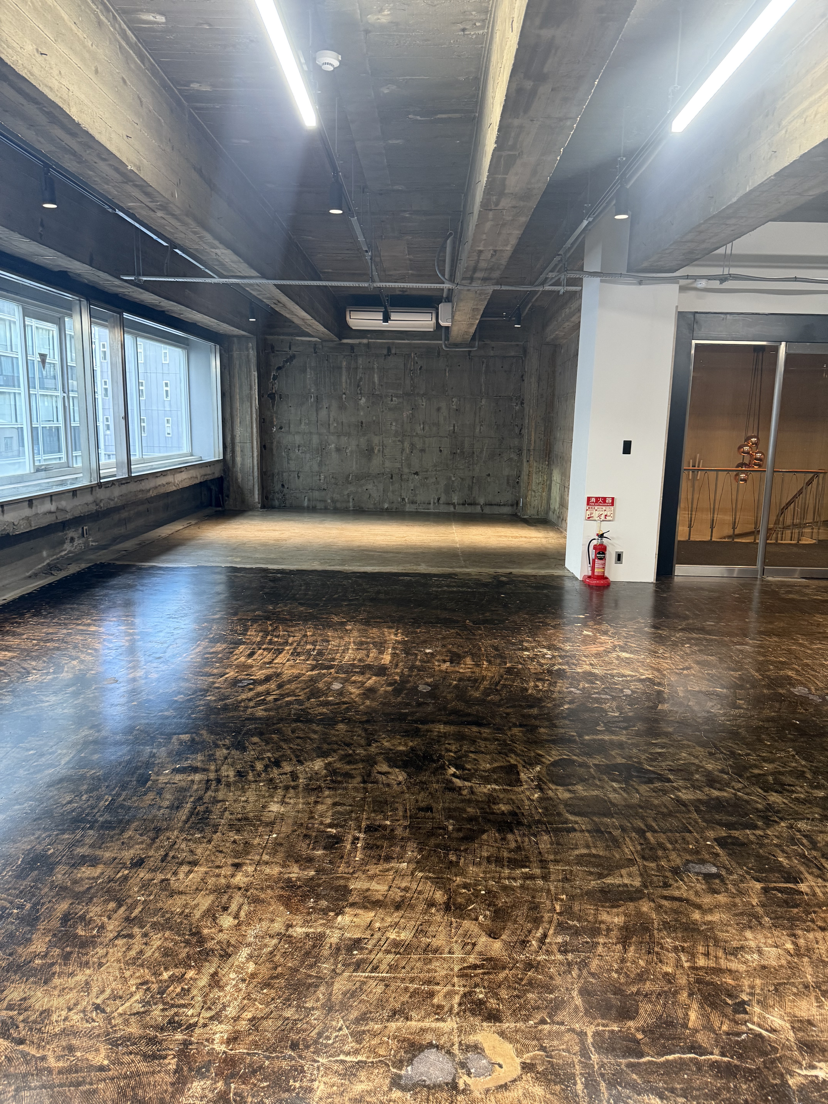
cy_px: 552
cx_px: 414
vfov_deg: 71.6
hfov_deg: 56.8
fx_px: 765
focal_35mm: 24
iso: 320
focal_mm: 6.76
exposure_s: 1/60
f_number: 1.78
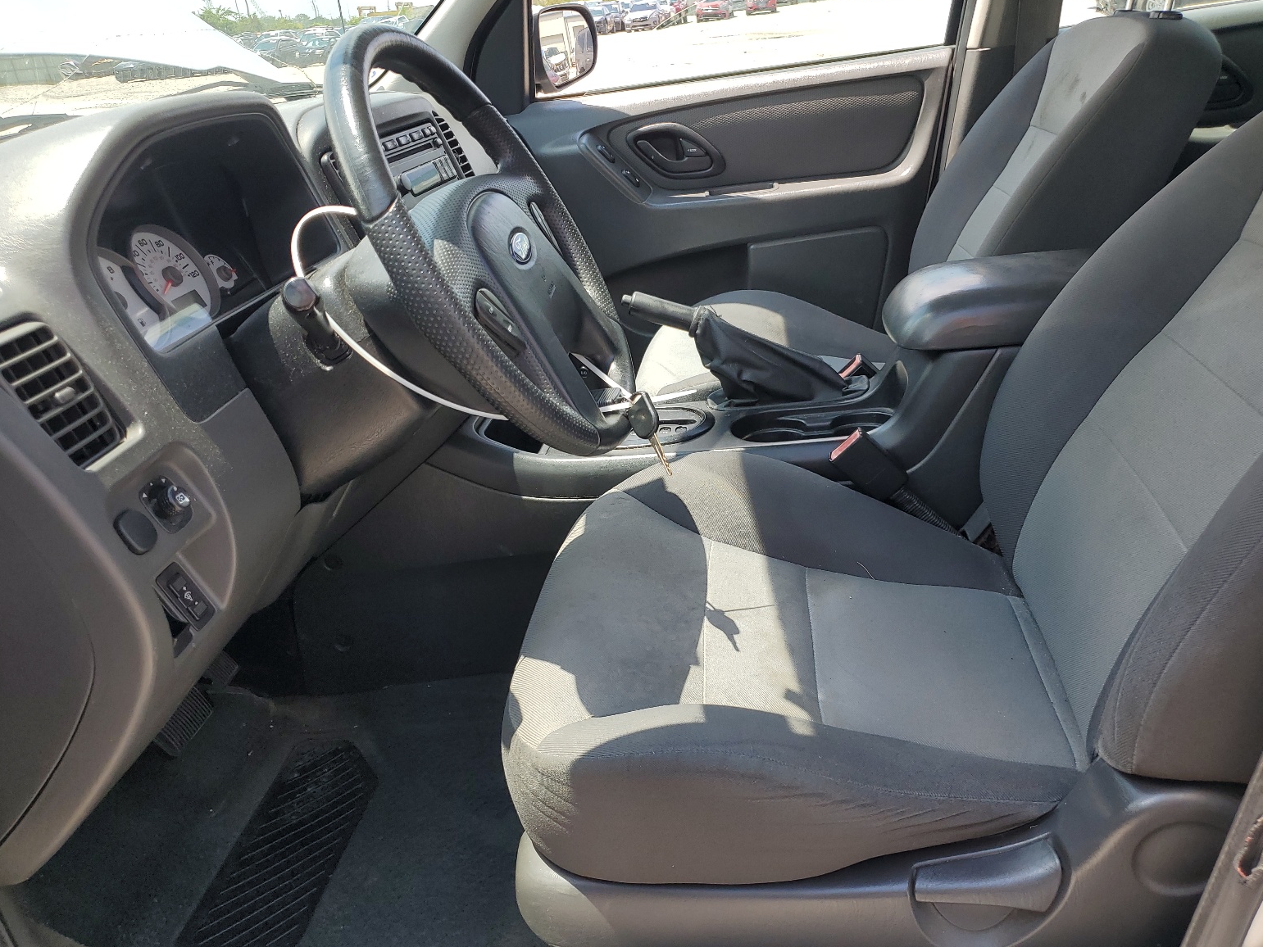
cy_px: 481
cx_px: 653
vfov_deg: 51.4
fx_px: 985
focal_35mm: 27
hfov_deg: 65.3
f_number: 1.5
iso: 50
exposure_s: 1/833
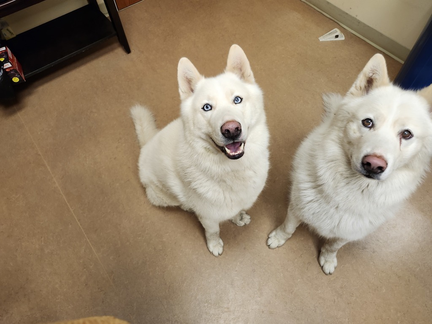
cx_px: 216
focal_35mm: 23
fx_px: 287
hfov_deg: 73.9
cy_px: 162
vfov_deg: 58.9
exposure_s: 1/120
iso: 400
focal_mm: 5.54
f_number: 1.8
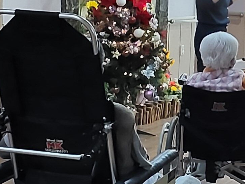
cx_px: 291
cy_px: 73
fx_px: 1033
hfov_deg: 13.2
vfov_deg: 10.2
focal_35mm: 146
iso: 320
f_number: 1.8
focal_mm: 3.98
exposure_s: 1/50
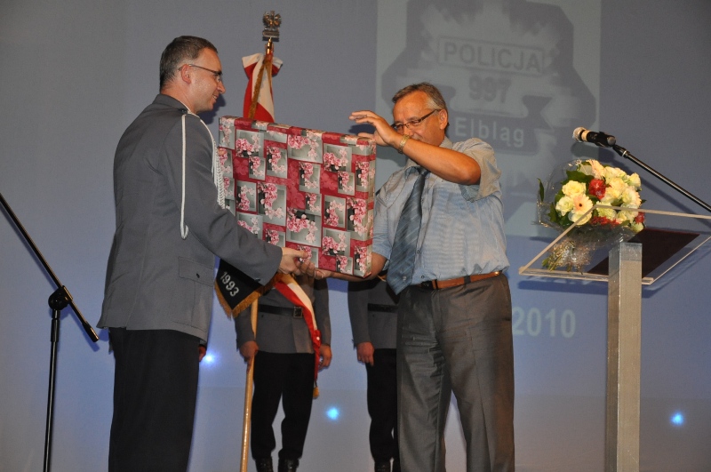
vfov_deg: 16.2
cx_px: 356
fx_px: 1657
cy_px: 236
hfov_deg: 24.2
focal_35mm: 84
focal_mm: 56
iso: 1600
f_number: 5.6
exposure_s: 1/200
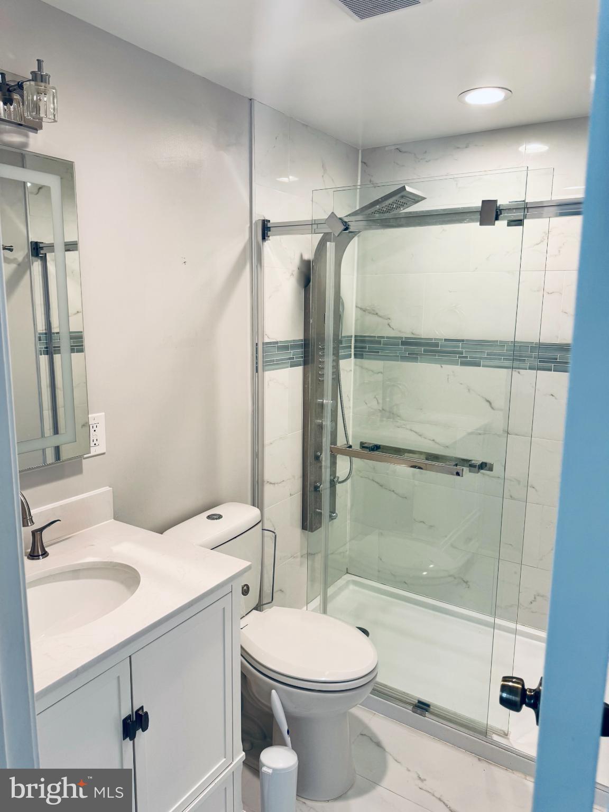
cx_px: 304
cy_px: 406
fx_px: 563
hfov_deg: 56.8
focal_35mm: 24
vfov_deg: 71.6
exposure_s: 1/120
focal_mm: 6.76
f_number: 1.78
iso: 100
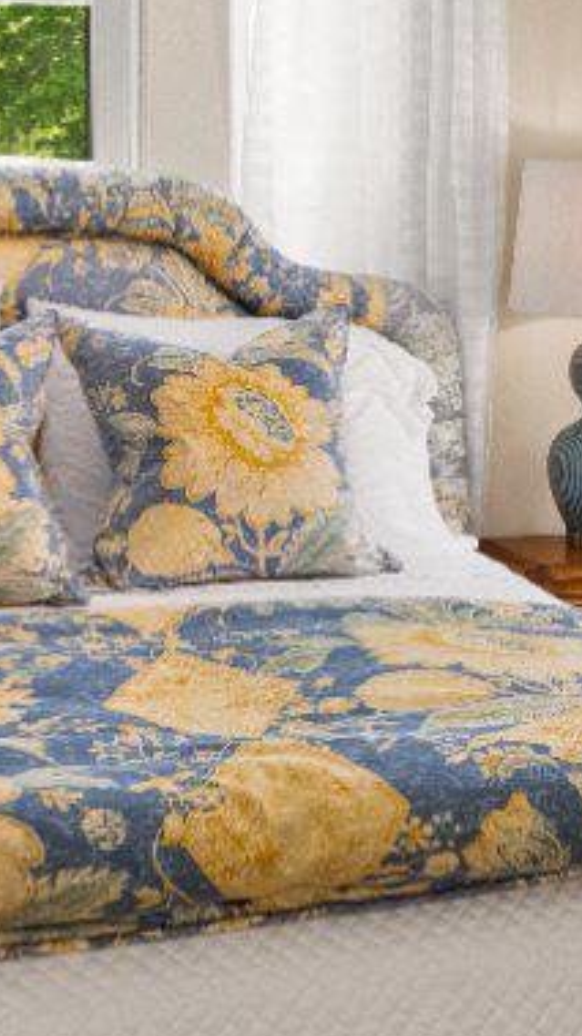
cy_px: 231
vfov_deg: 24.7
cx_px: 549
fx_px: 2334
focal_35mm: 85
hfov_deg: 14.0
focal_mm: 15
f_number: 4
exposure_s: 1/25
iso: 500
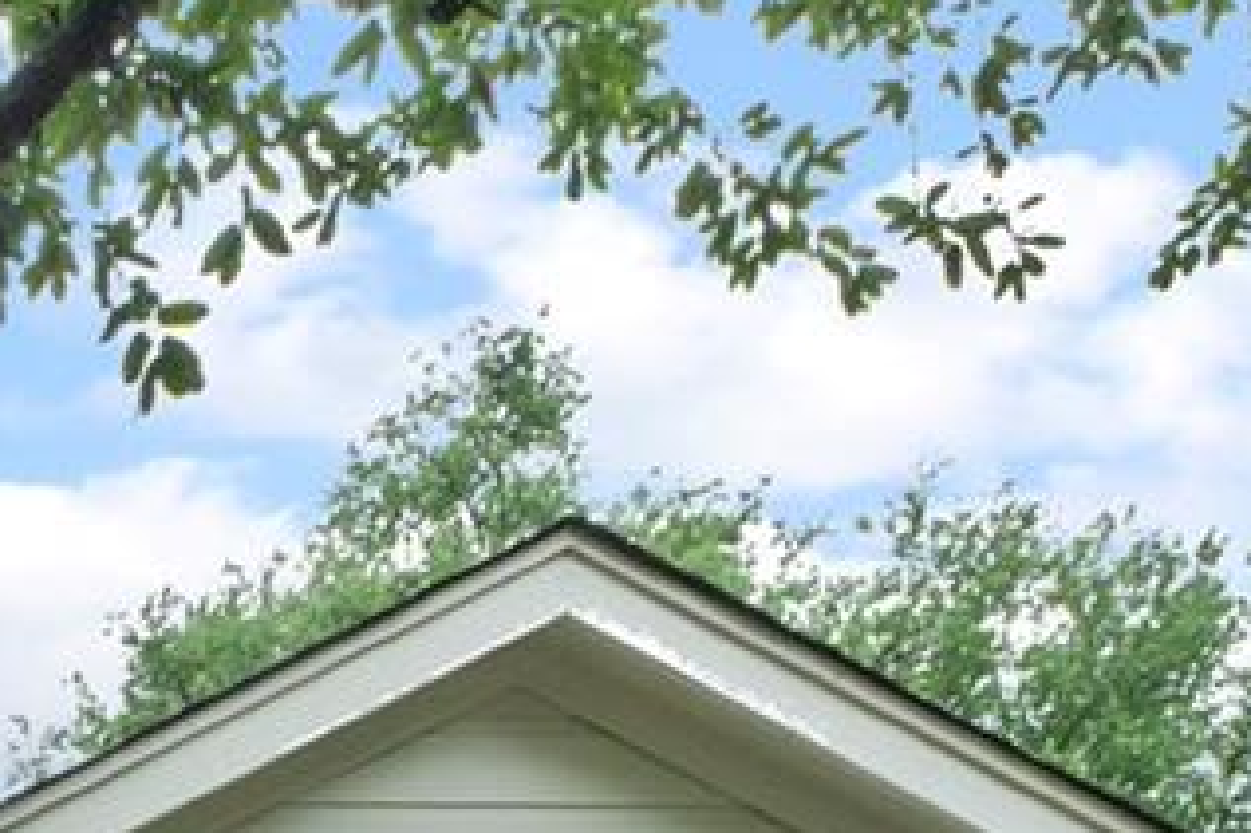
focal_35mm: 97
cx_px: -1018
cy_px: 2082
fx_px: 3369
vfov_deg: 11.4
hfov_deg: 17.1
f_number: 11
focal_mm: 10
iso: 250
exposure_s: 1/2
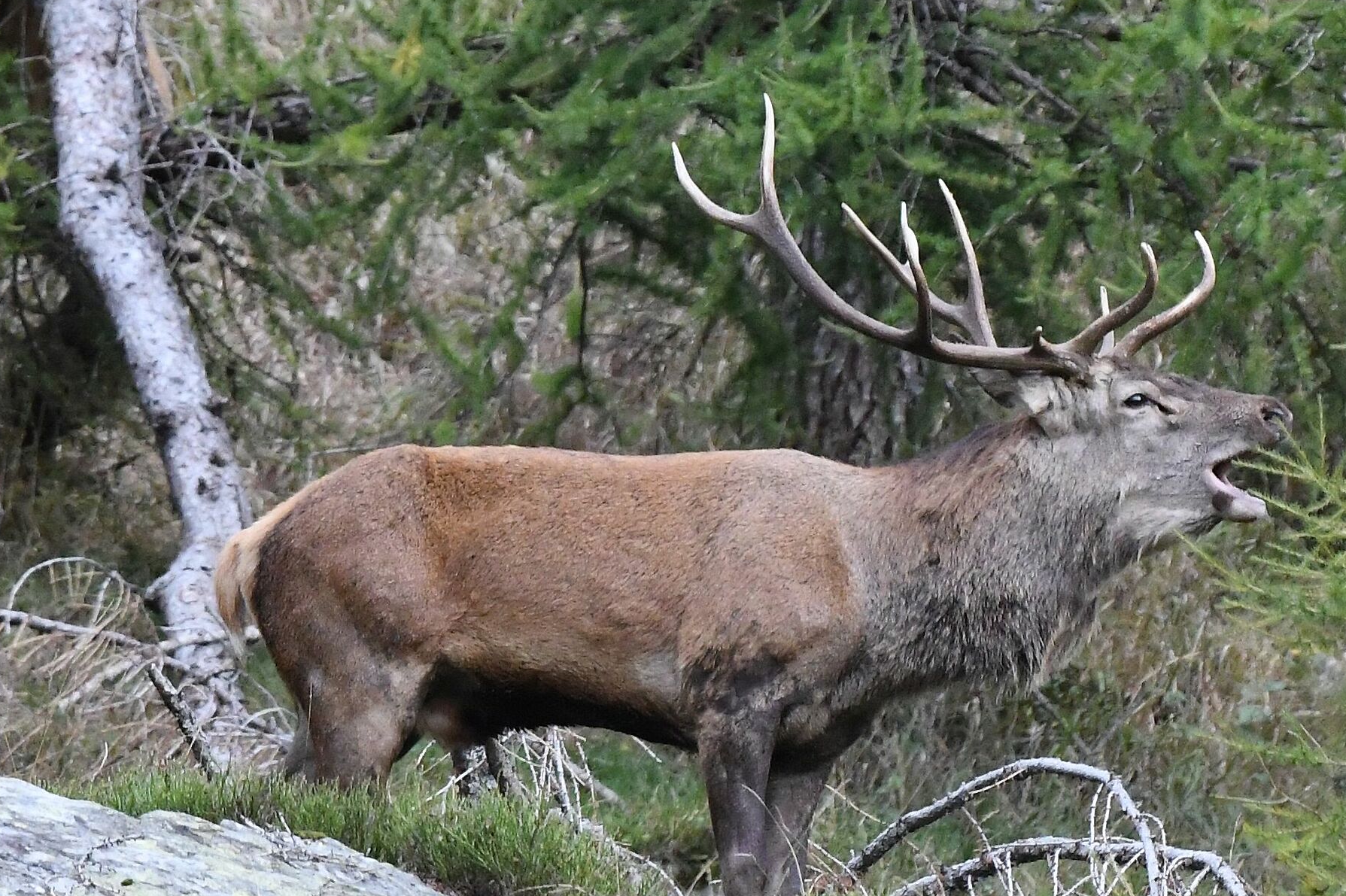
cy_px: 451
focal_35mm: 1006
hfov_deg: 2.1
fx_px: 37594
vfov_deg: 1.4
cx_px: 860
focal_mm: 500
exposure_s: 1/800
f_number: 7.1
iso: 3200
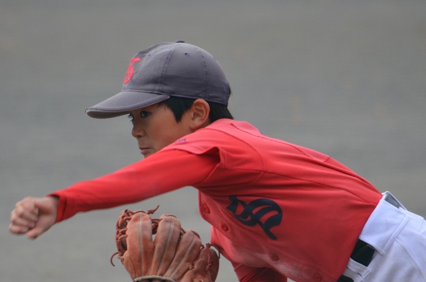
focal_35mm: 756
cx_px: 207
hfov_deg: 2.7
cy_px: 212
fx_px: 8930
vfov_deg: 1.8
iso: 640
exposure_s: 1/1000
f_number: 5.6
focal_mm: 300
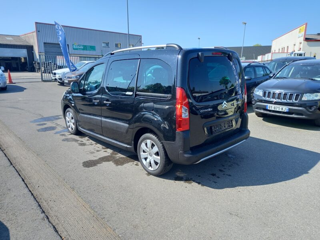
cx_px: 160
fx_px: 231
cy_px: 120
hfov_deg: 69.4
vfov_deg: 54.9
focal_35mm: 25
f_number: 2
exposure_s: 1/239
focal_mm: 4.6
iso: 25
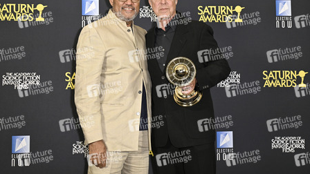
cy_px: 72
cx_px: 155
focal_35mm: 60
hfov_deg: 34.9
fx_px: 493
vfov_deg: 20.0
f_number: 5
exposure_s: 1/320
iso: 2000
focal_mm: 57
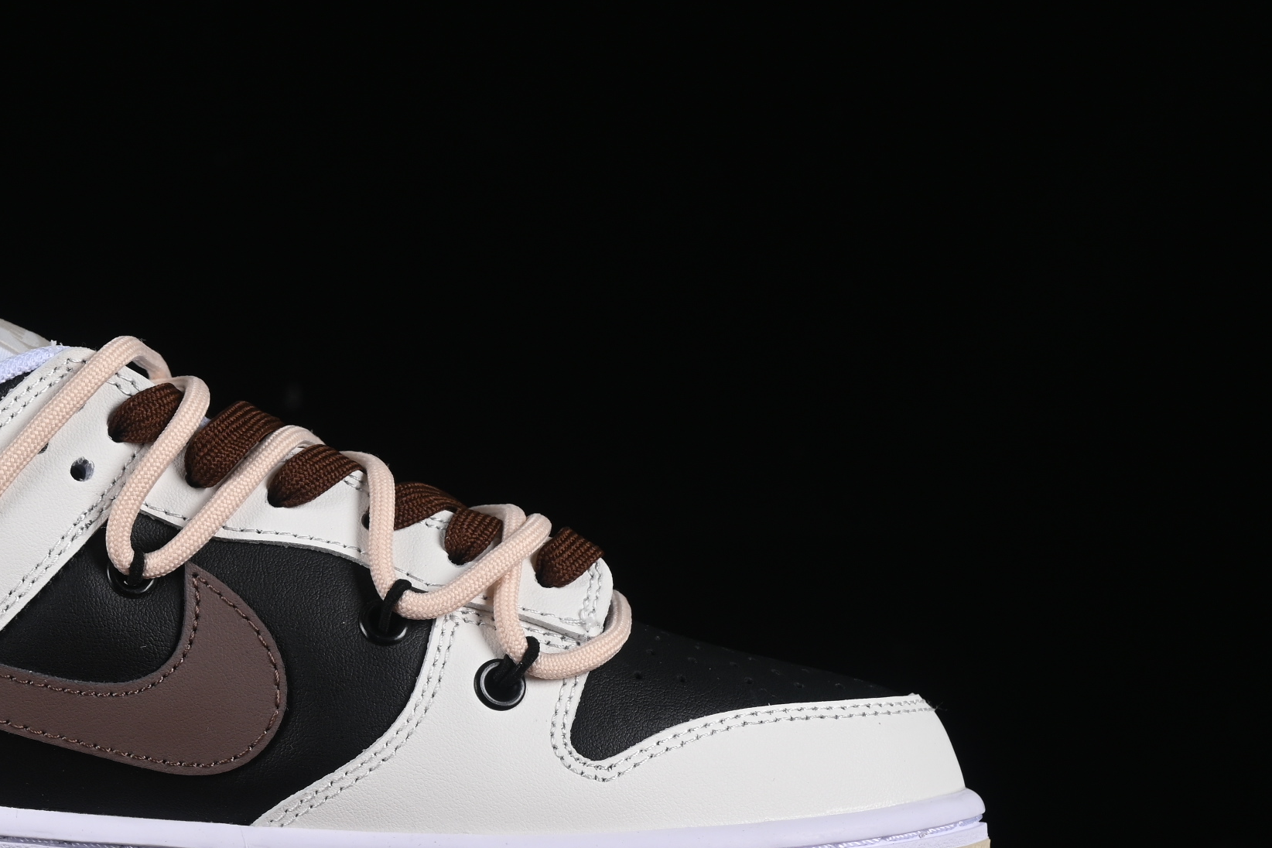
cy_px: 518
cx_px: 210
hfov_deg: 16.0
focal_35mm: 127
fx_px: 4487
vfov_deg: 10.8
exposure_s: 1/80
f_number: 8
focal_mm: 50
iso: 160
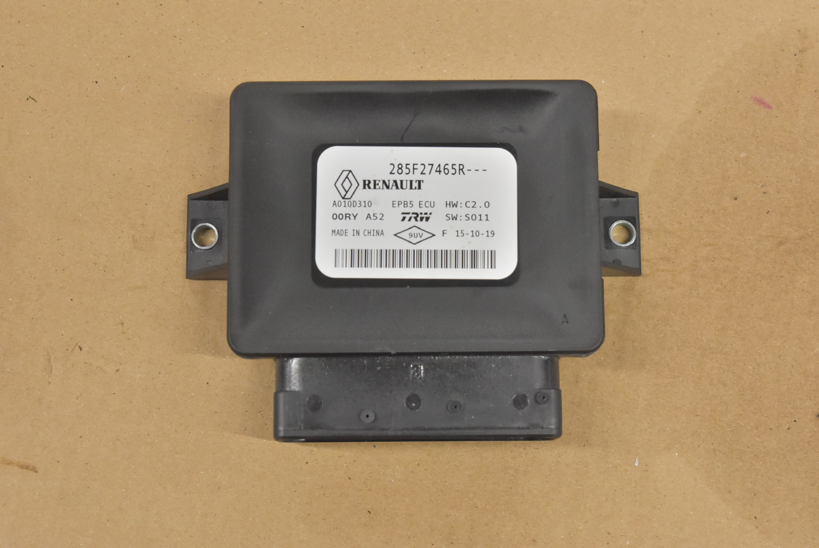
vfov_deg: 22.7
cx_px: 410
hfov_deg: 33.4
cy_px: 274
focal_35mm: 60
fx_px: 1366
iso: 2000
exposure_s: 1/200
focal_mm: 40
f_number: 5.6
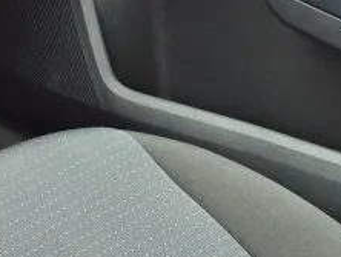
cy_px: 274
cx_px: -558
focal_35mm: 149
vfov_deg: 9.9
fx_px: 1469
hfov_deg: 10.7
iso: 100
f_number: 1.8
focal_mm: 5.4
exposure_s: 1/100
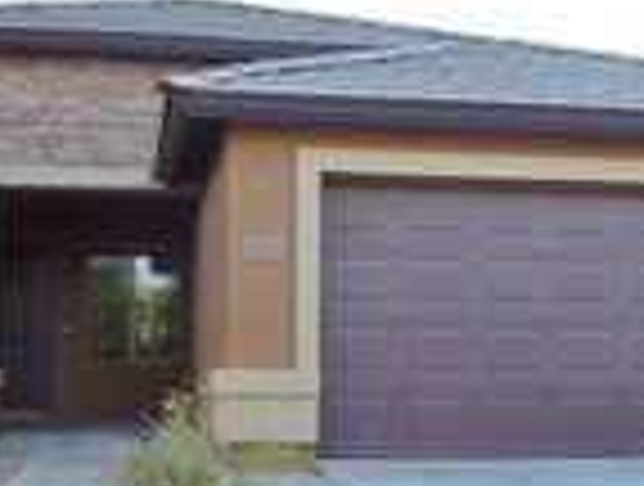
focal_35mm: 58
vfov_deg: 25.1
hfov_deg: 33.1
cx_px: 302
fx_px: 1082
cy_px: 342
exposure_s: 1/125
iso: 100
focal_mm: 4.3
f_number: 3.5
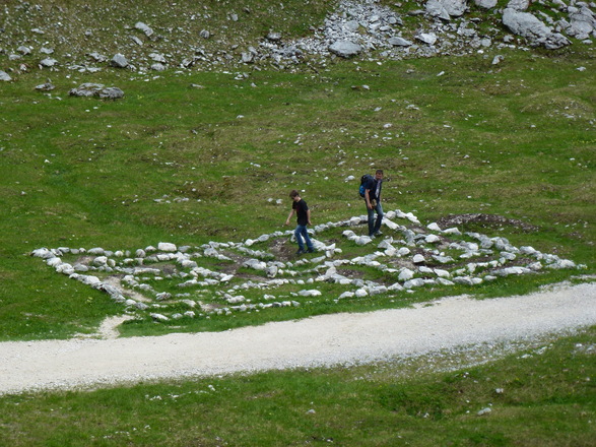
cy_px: 224
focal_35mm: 155
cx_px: 298
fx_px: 2668
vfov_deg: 9.6
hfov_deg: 12.7
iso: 100
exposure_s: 1/200
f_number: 5.3
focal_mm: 27.7
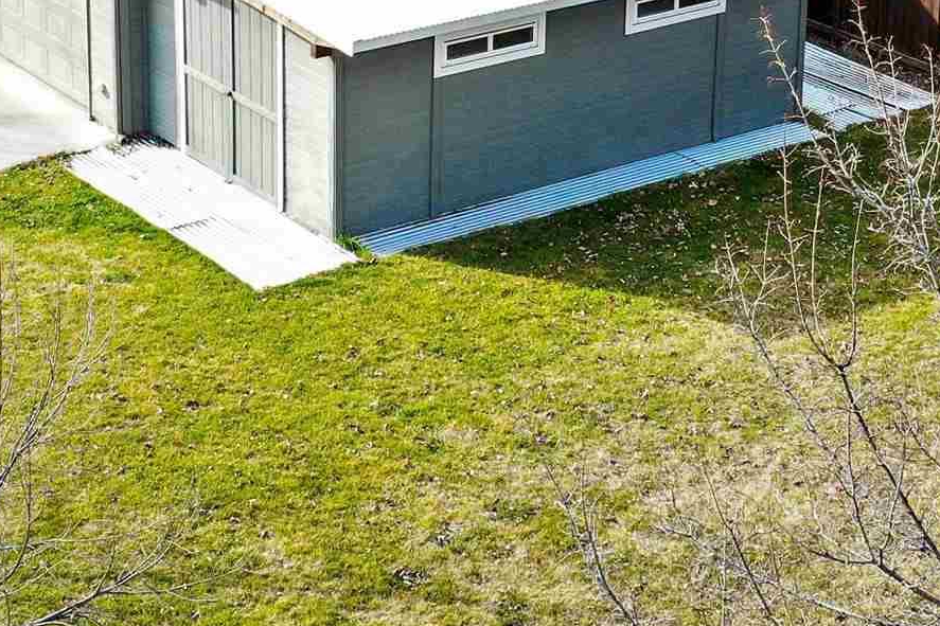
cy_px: 24
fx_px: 2532
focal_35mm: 97
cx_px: 411
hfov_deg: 21.0
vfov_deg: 13.9
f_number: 5
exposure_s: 1/200
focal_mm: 10.26
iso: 100
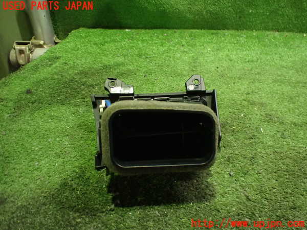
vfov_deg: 46.8
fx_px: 266
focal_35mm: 30
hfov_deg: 60.0
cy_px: 115
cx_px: 154
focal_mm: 5.4
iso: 1250
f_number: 2.3
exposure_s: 1/30
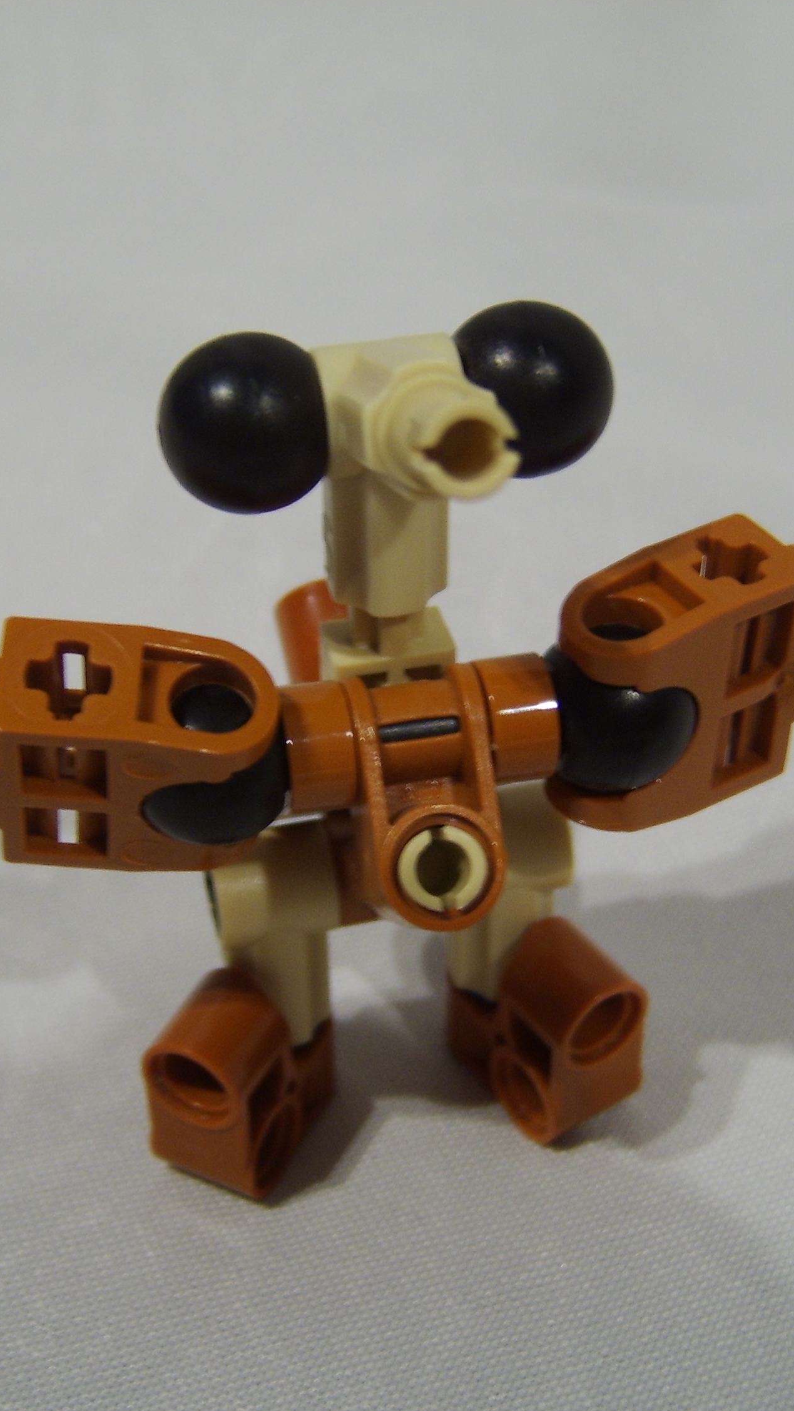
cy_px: 717
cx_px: 377
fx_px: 1721
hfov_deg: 26.0
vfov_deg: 44.6
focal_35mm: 46
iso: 71
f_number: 2.7
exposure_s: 1/13
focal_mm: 8.13
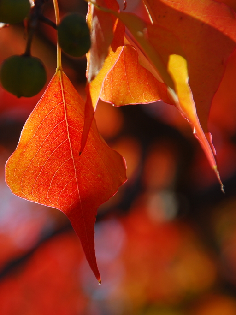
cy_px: 158
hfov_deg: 3.4
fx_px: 3937
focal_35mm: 433
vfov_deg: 4.6
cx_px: 40
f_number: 6.3
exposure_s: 1/250
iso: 100
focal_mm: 200
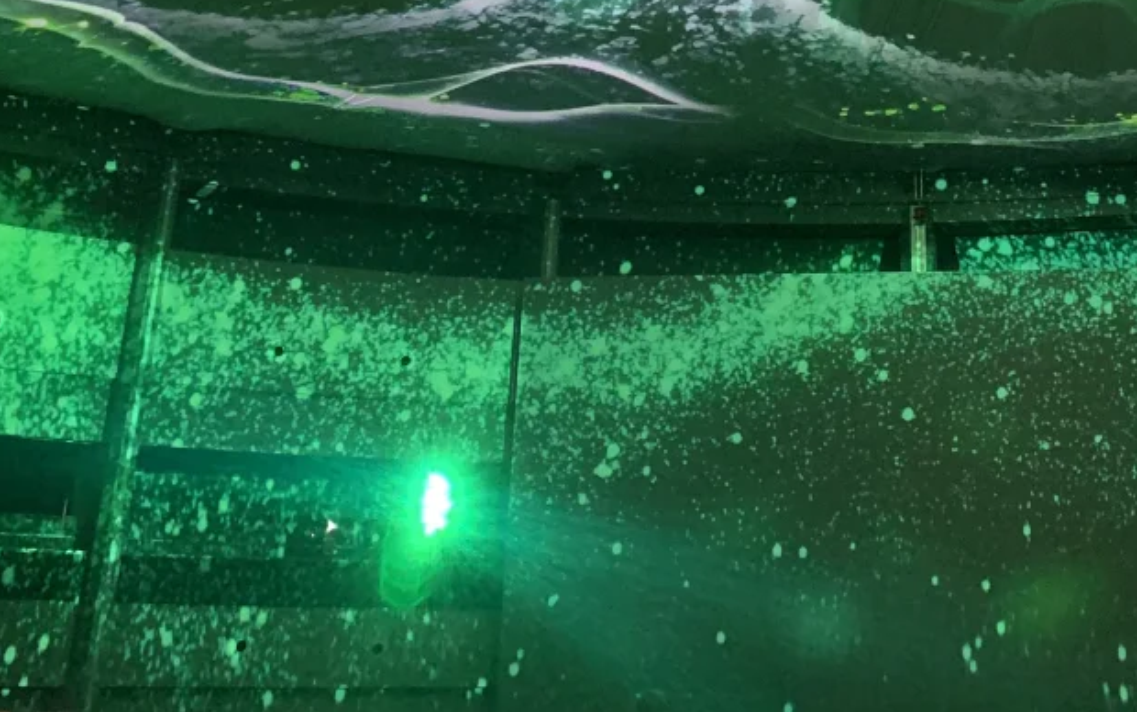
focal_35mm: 64
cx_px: 869
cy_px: -387
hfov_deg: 31.3
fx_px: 1984
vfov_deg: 17.9
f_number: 1.8
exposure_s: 1/50
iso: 320
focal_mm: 4.25
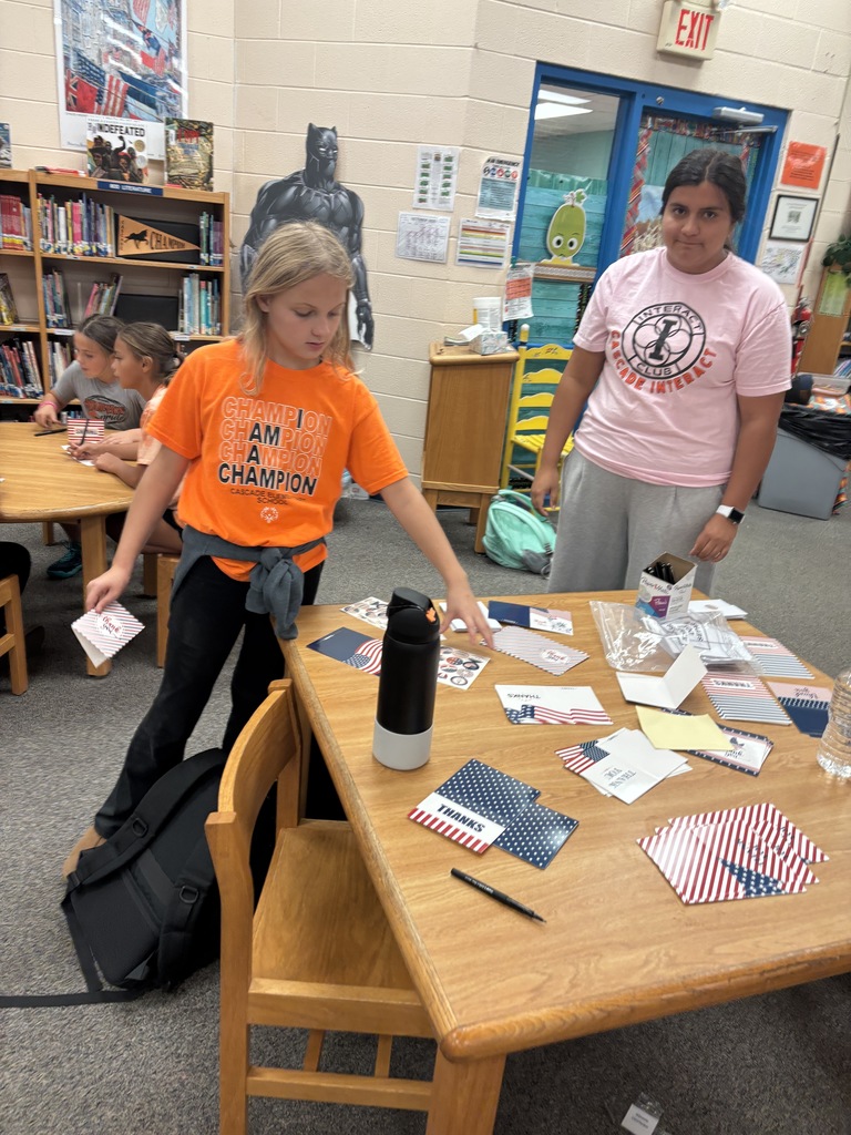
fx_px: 852
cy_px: 568
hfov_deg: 53.1
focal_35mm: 26
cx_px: 426
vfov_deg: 67.3
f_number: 1.6
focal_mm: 5.96
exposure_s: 1/120
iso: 125
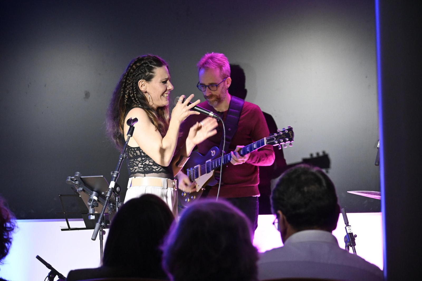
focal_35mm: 147
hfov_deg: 14.0
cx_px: 211
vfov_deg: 9.3
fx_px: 1723
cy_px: 140
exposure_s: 1/80
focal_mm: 98
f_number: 5.6
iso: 4000
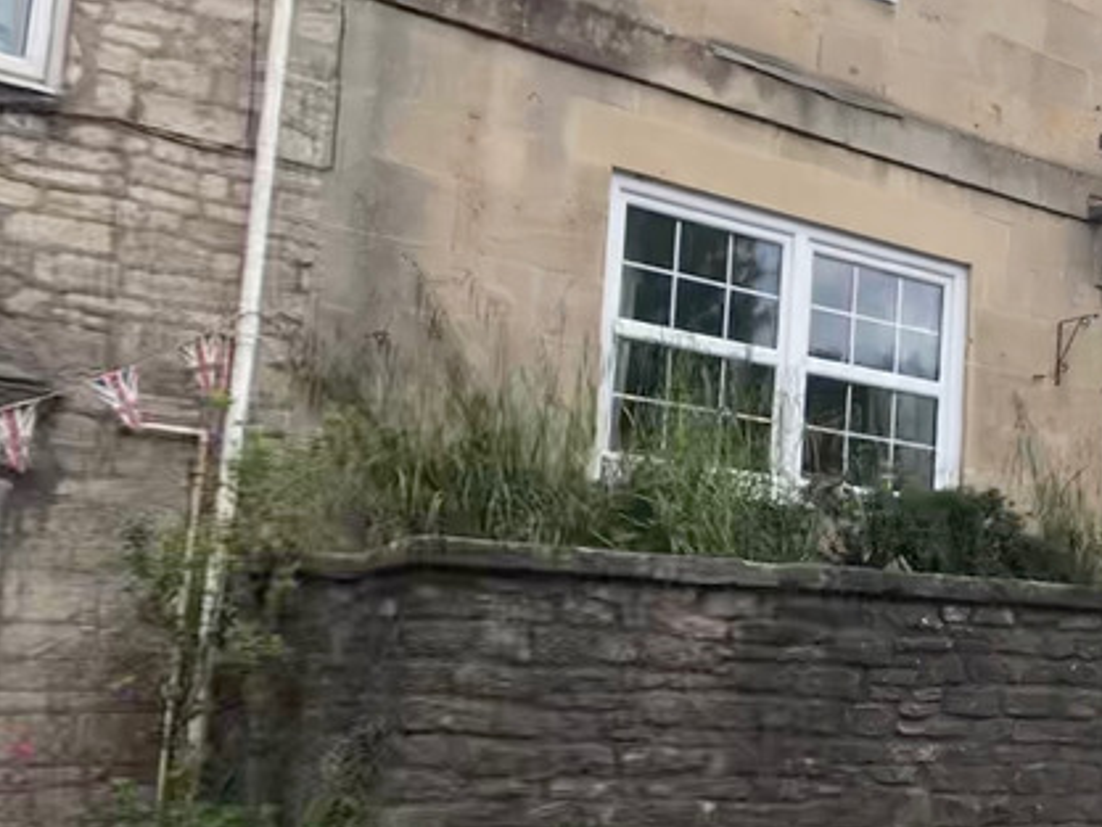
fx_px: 1369
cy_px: 505
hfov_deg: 42.4
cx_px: 840
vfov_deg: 33.5
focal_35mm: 43
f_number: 1.8
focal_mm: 3.99
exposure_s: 1/1100
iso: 20
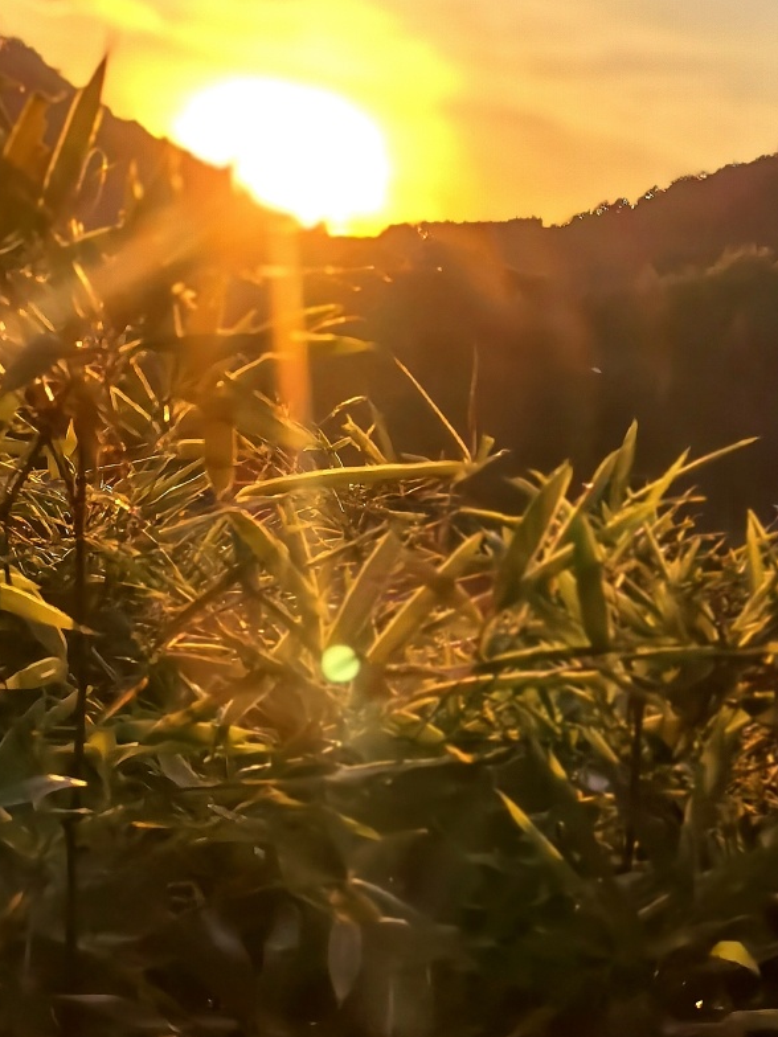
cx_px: 292
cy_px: 454
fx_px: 3716
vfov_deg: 15.9
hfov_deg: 11.9
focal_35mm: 124
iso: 50
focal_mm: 6.67
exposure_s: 1/6993
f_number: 4
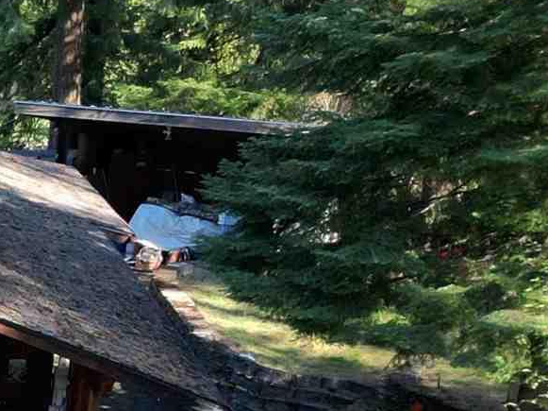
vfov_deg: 11.6
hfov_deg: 13.2
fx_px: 2009
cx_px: -575
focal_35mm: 127
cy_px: 398
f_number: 1.7
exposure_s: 1/800
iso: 110
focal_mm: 6.72
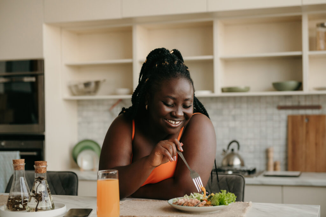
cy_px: 108
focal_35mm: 60
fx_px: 543
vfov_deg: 22.6
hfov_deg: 33.4
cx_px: 163
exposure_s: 1/125
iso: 640
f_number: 3.5
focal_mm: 60
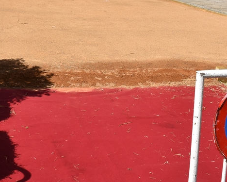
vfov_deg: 23.1
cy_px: 27
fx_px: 437
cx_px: 60
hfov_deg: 28.7
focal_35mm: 65
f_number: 10
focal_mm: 18
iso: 200
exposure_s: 1/400
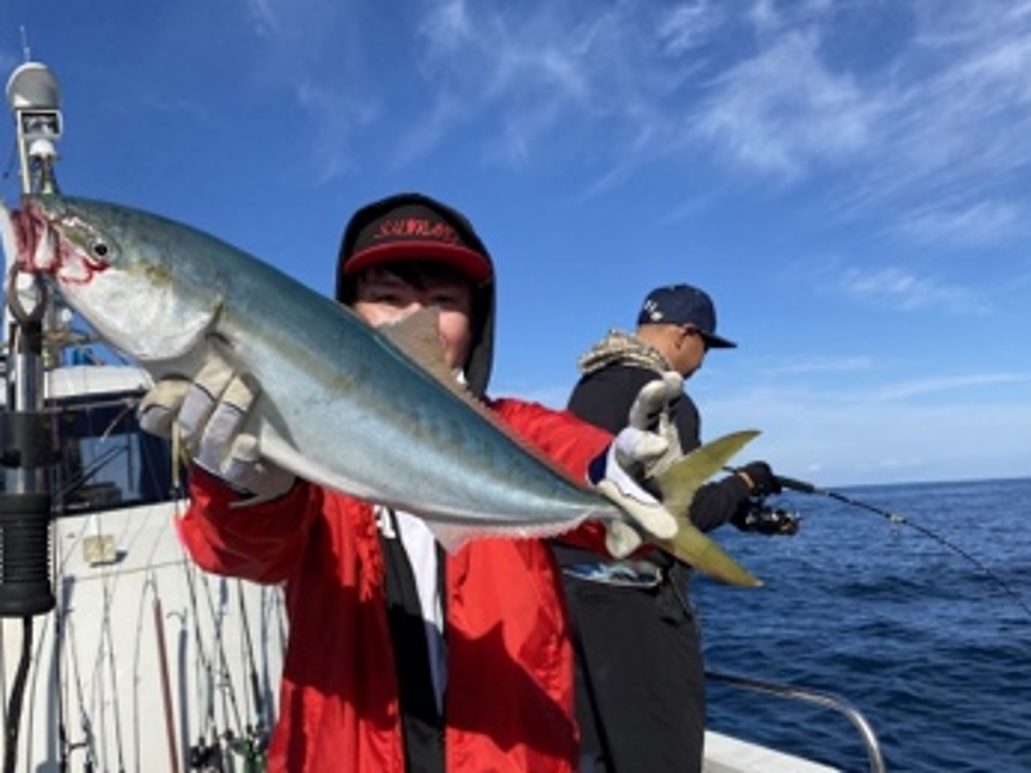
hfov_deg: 59.9
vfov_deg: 46.7
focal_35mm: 30
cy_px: 419
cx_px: 475
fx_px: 893
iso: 32
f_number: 1.8
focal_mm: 4.25
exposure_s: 1/3984
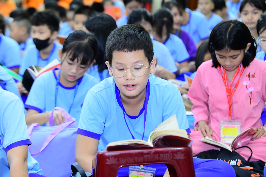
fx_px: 702
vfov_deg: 14.4
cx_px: 133
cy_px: 88
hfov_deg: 21.5
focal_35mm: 95
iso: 6400
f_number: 4.5
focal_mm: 95
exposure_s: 1/200
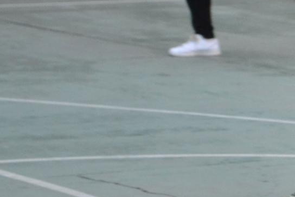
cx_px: 529
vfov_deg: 3.9
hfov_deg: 5.8
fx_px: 2861
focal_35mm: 349
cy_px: 39
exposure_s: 1/500
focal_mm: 55
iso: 1400
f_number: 5.6
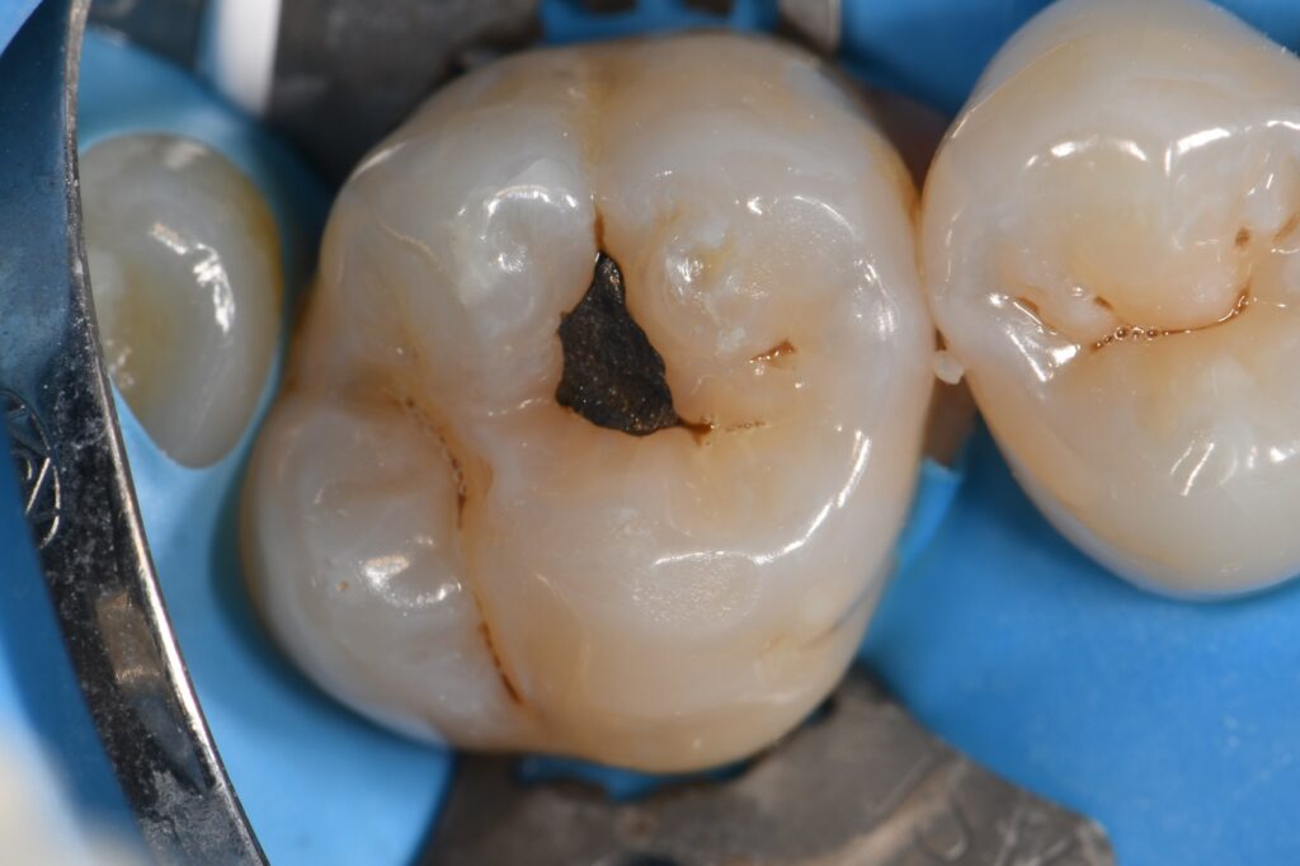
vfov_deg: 8.7
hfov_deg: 13.1
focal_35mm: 157
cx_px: 650
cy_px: 433
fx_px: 5667
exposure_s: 1/160
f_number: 32
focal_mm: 105
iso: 200
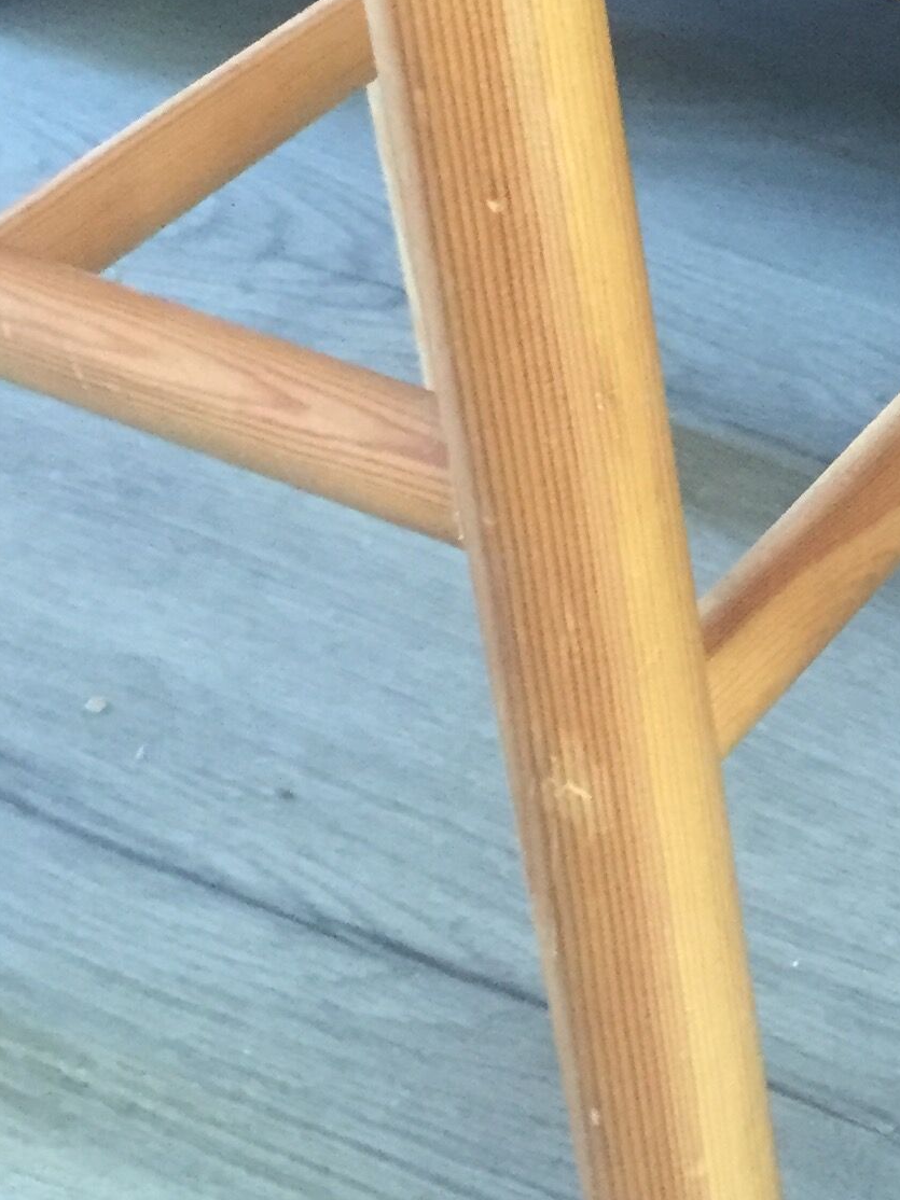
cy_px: 149
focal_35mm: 85
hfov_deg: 16.4
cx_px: 1161
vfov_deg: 22.5
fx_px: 2948
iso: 250
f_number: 2.2
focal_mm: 4.15
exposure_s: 1/24
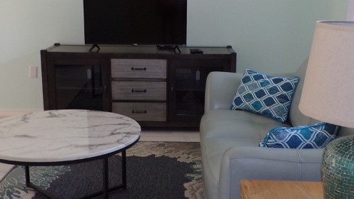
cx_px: 186
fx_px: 507
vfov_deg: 22.2
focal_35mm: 54
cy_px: 99
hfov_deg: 38.5
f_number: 3
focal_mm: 4.3
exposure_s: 1/34
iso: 108
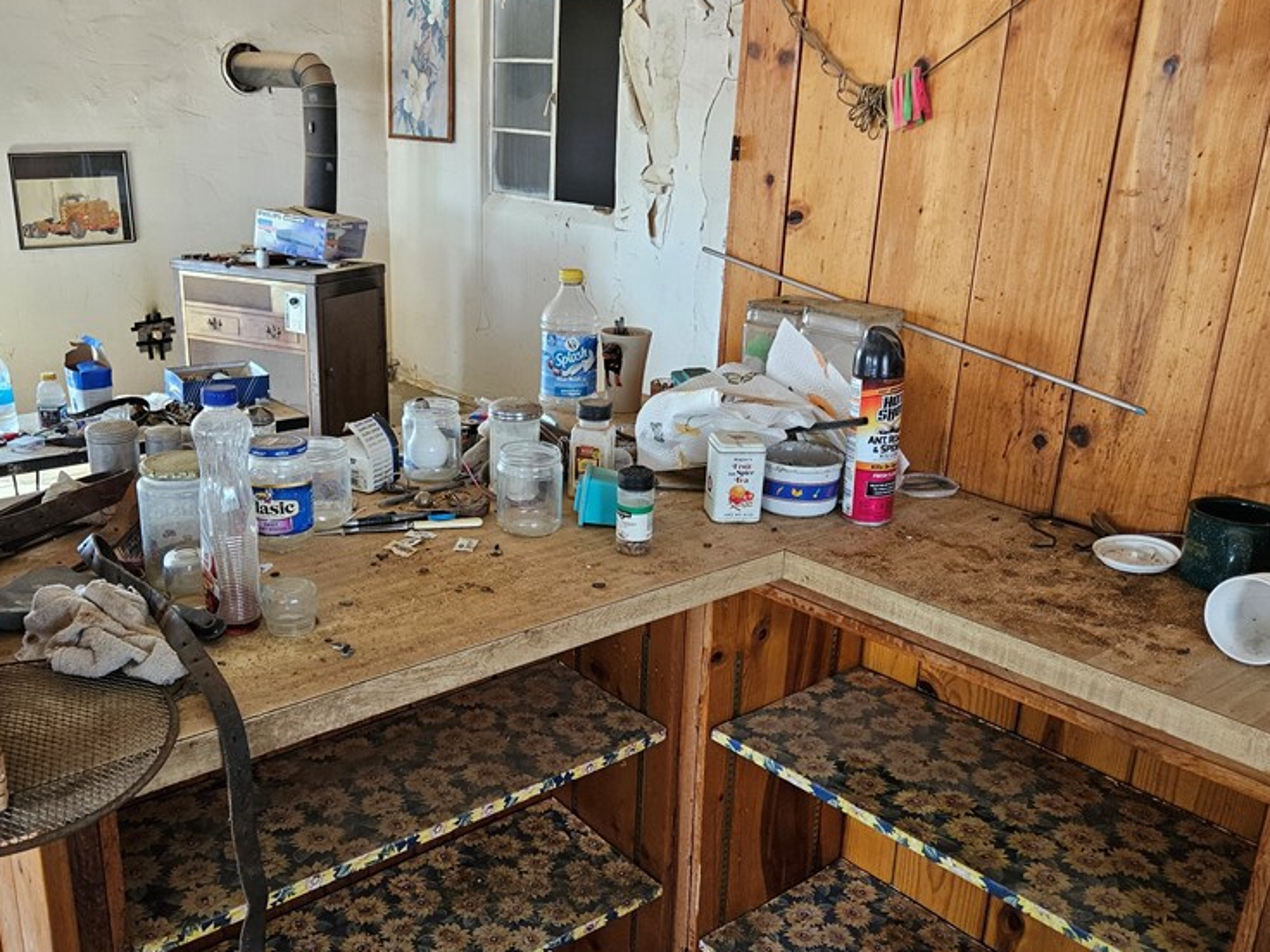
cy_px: 478
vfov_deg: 44.2
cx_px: 554
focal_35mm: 32
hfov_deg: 56.6
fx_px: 1174
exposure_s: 1/120
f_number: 1.8
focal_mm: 5.4
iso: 200
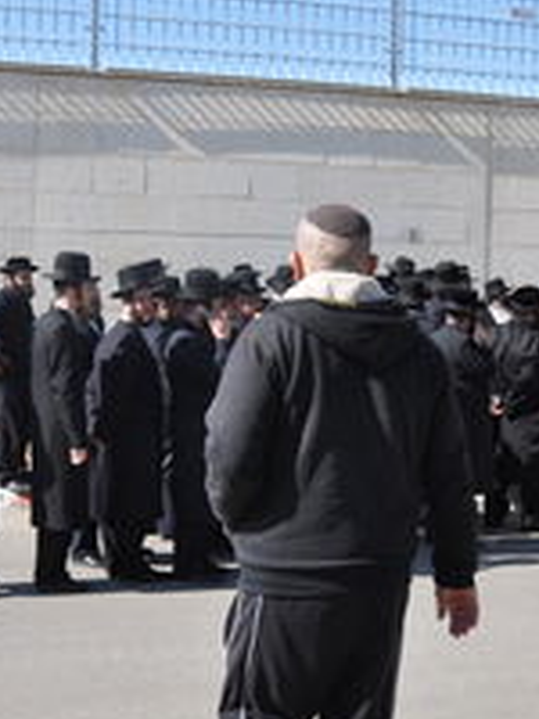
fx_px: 1080
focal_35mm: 52
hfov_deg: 27.9
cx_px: 349
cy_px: 442
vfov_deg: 36.6
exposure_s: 1/320
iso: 200
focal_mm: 18
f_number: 9
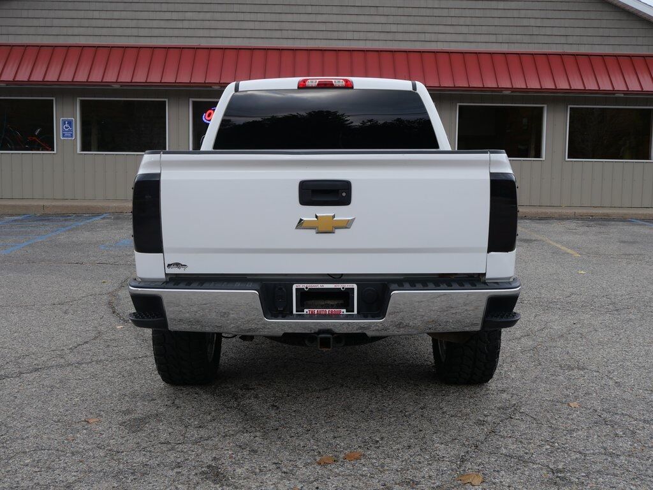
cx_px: 326
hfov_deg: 44.8
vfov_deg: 34.3
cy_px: 245
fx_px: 792
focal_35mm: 42
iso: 200
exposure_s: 1/125
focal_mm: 21
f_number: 5.6
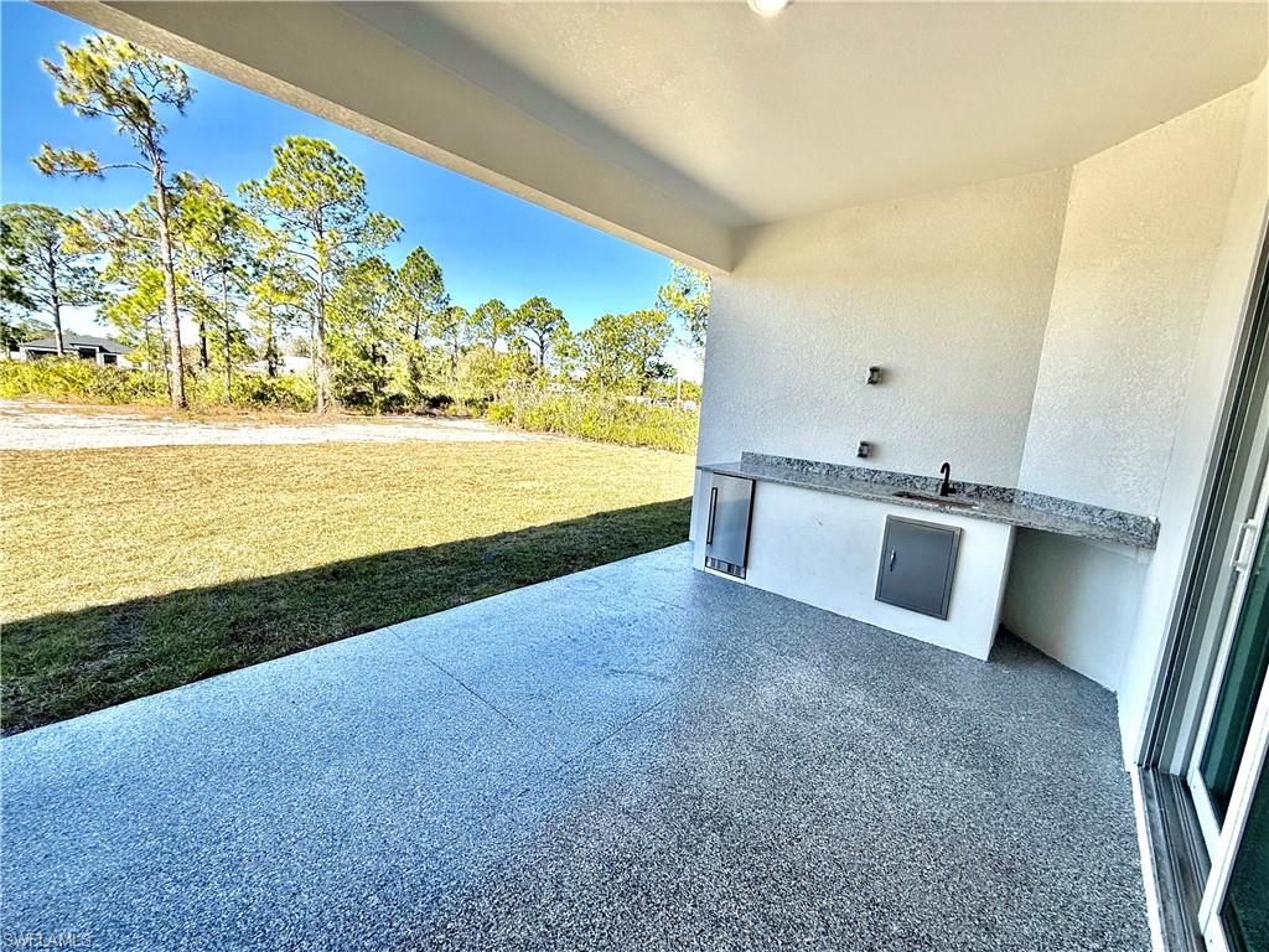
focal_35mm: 14
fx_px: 513
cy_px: 476
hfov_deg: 102.1
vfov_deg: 85.7
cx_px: 634
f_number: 2.2
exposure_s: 1/1125
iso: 50
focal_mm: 2.22
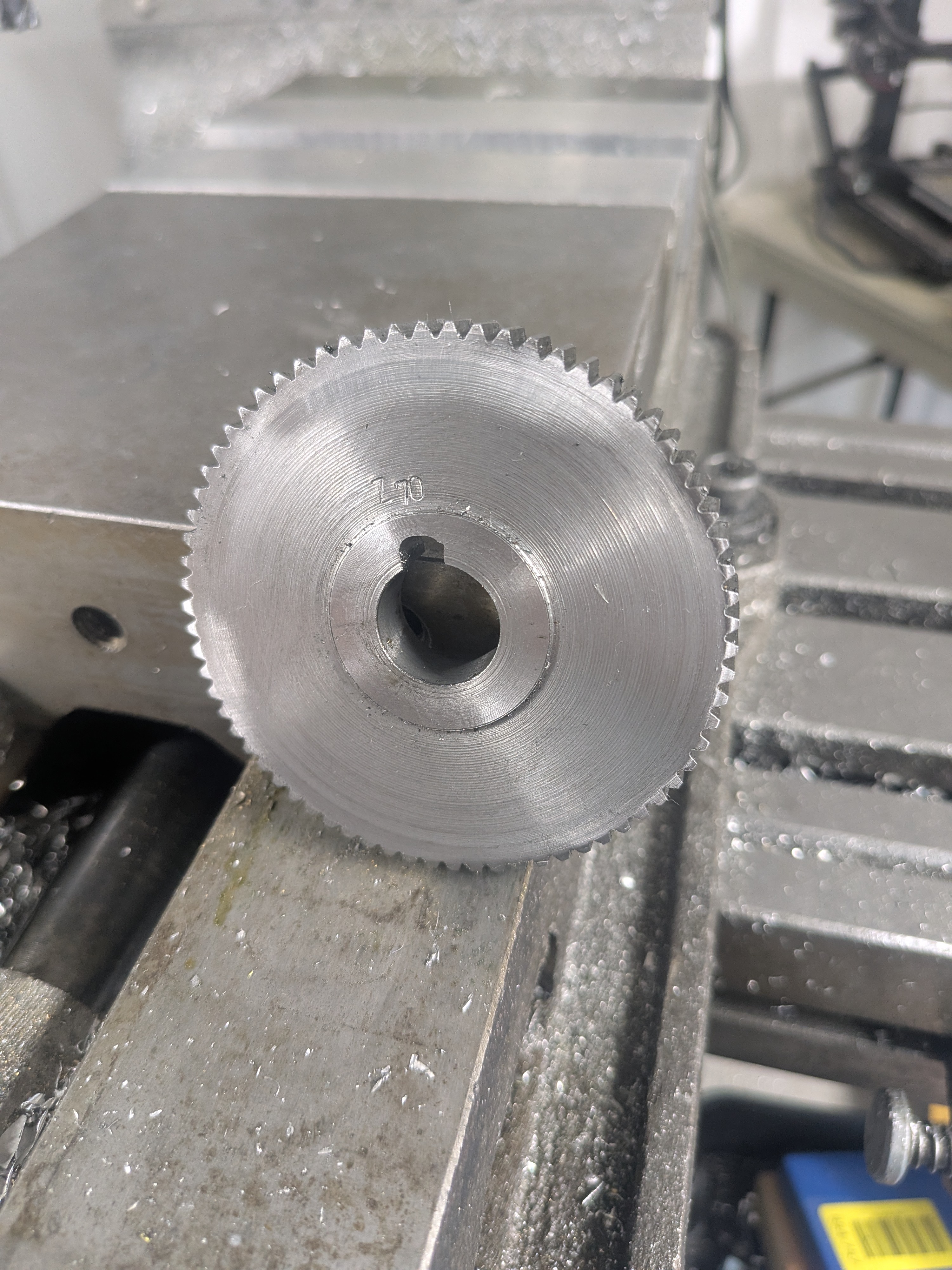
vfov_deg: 71.6
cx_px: 476
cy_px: 635
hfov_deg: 56.8
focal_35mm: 24
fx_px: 880
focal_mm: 4.53
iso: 187
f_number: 1.7
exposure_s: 1/24
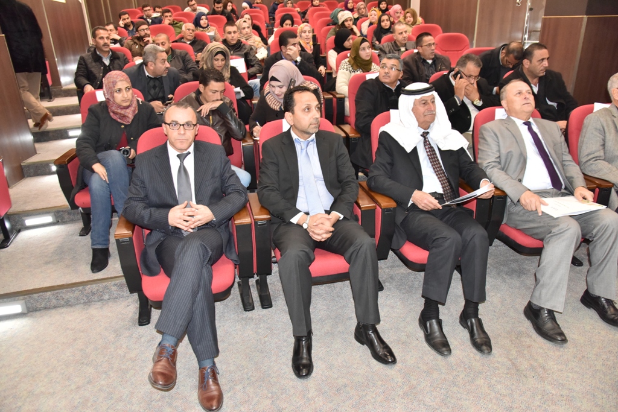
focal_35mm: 24
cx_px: 309
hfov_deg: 73.7
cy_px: 206
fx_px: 412
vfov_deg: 53.1
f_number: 6.3
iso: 2500
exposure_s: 1/125
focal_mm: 24
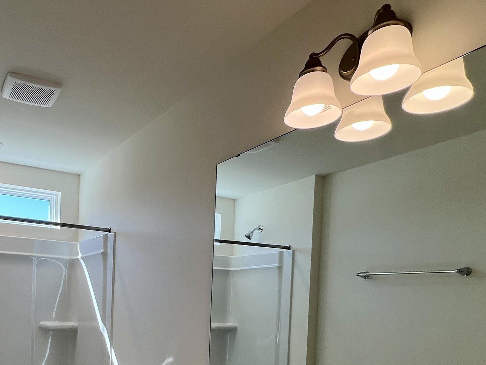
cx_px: 127
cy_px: 318
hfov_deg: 58.7
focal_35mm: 29
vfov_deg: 44.5
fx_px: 407
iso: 32
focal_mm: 1.57
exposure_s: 1/154
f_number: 1.8
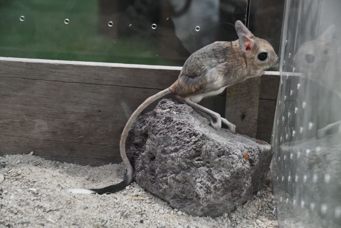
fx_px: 824
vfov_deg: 15.7
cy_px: 114
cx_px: 170
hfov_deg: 23.4
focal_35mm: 87
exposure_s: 1/125
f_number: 5
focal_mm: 58
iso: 2500
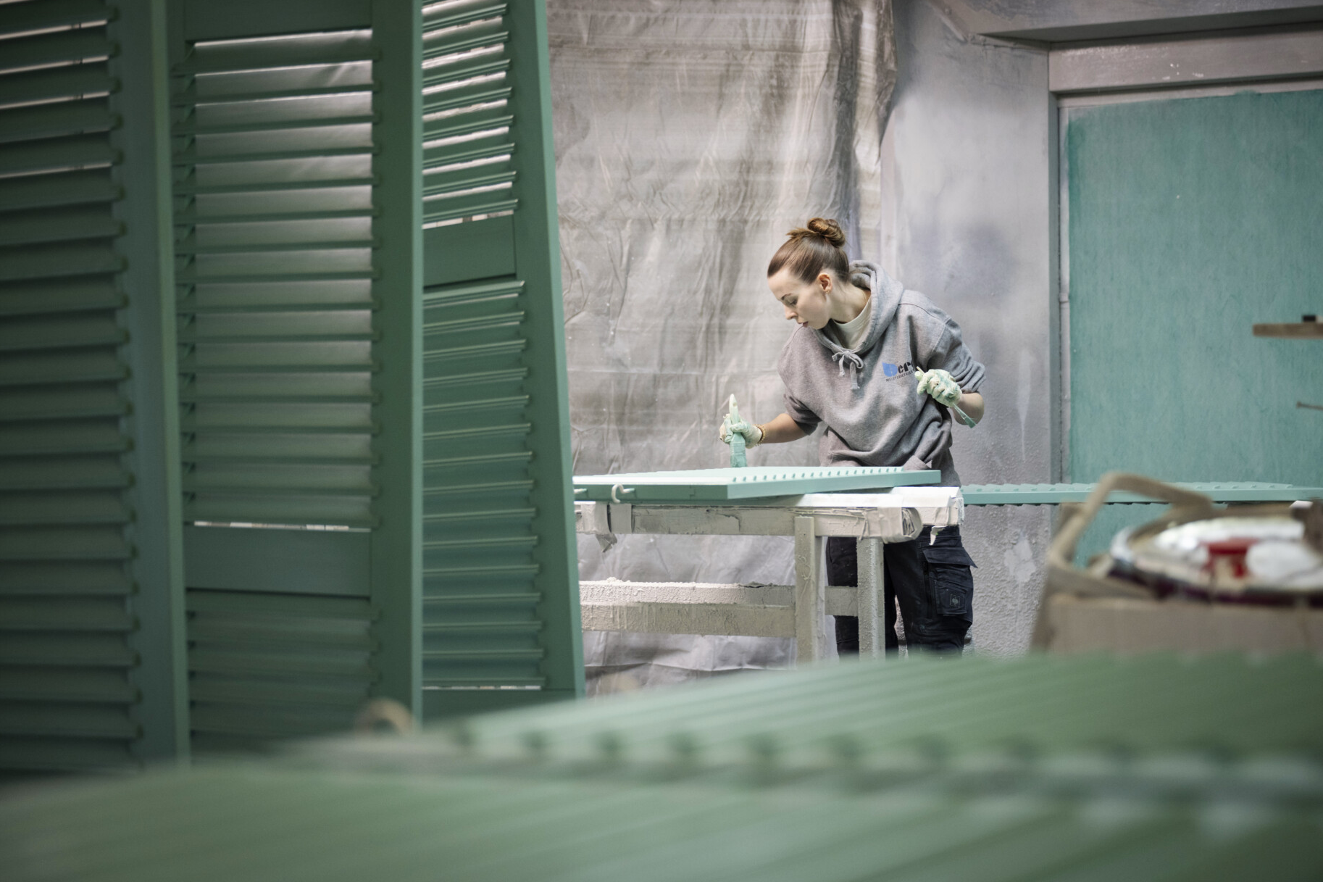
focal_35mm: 61
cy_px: 441
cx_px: 688
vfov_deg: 22.3
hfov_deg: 32.9
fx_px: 2241
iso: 800
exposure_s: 1/200
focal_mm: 58
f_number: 2.8
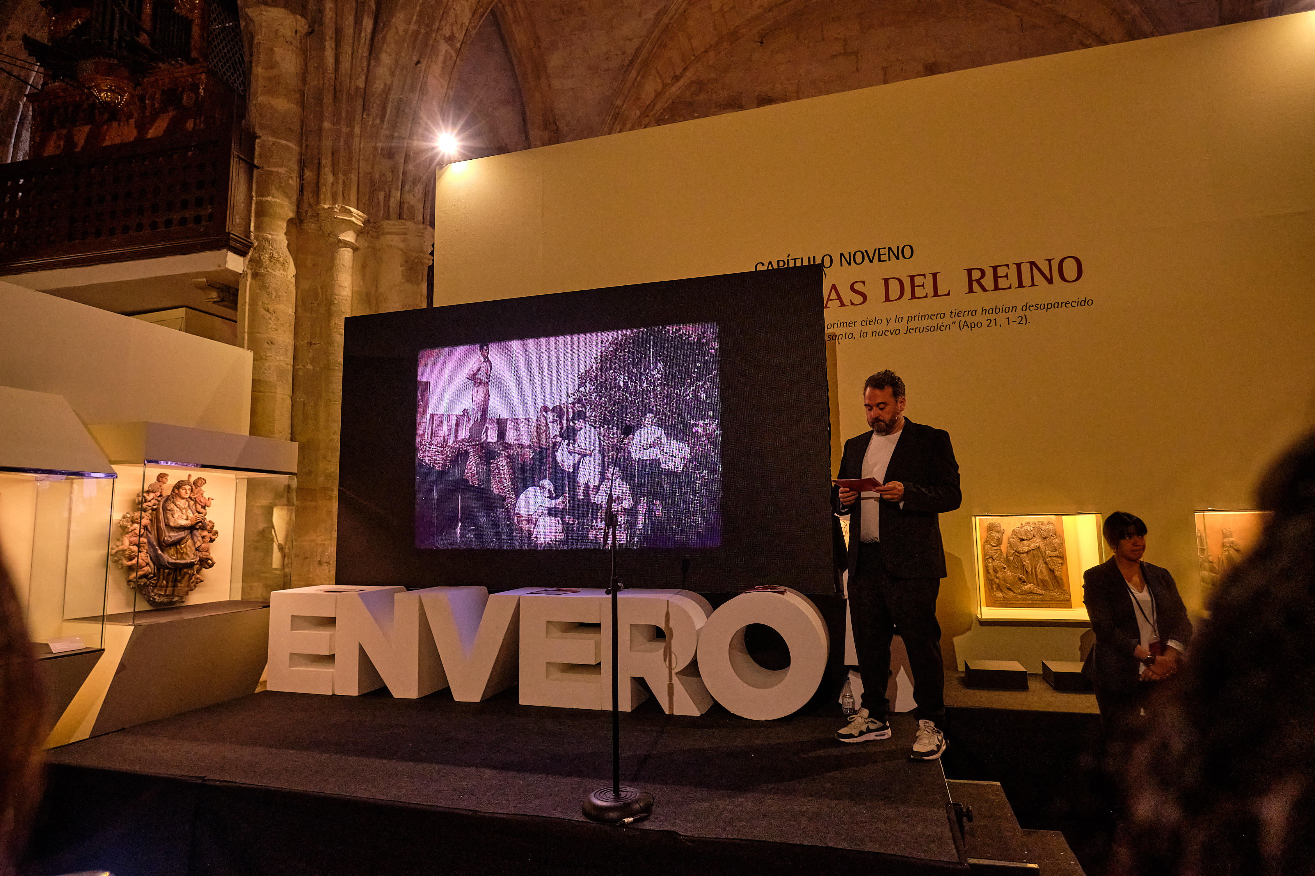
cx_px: 658
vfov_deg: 61.9
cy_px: 438
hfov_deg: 84.0
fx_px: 730
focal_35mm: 20
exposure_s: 1/100
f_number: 4
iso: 2000
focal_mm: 13.2
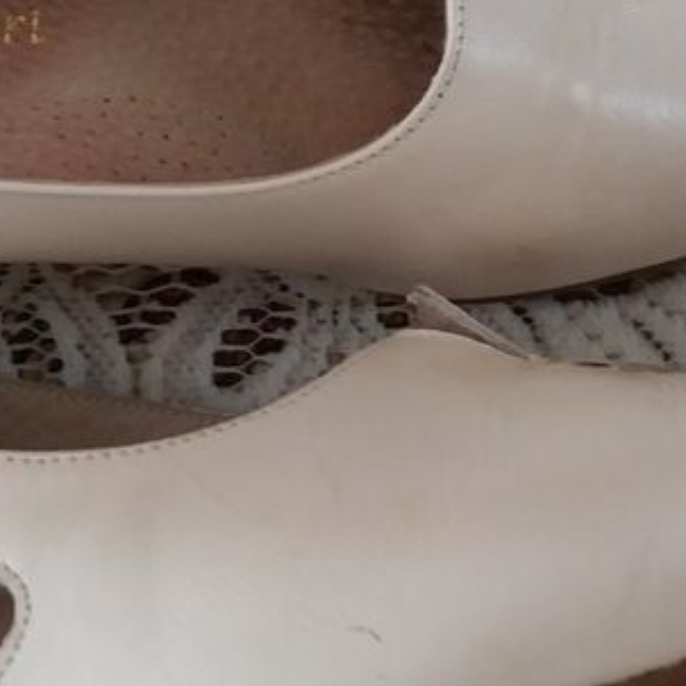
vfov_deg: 21.1
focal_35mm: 82
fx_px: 1839
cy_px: 229
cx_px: 177
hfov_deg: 21.0
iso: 200
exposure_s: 1/17
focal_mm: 3.7
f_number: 1.9
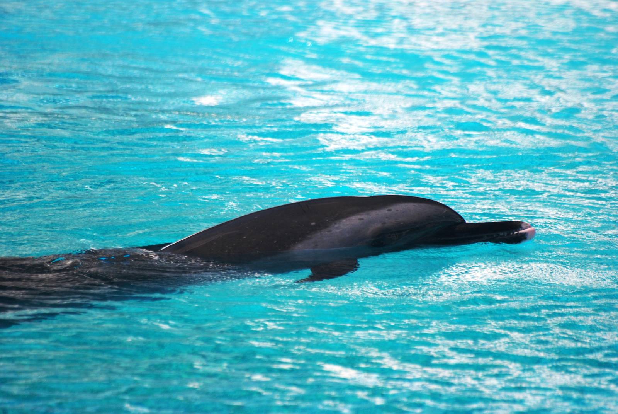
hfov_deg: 4.6
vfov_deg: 3.1
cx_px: 309
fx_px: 7734
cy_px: 207
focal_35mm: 450
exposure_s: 1/800
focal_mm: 300
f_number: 5.6
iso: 400
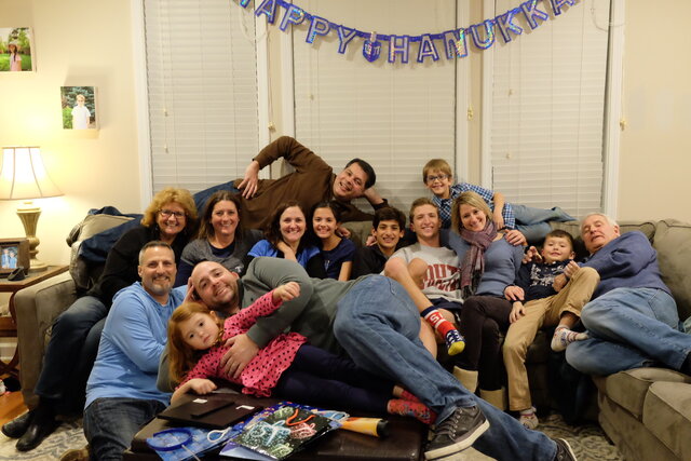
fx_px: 634
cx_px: 346
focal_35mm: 33
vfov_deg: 40.0
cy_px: 230
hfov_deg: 57.2
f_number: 4
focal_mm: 22.3
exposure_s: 1/60
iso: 6400
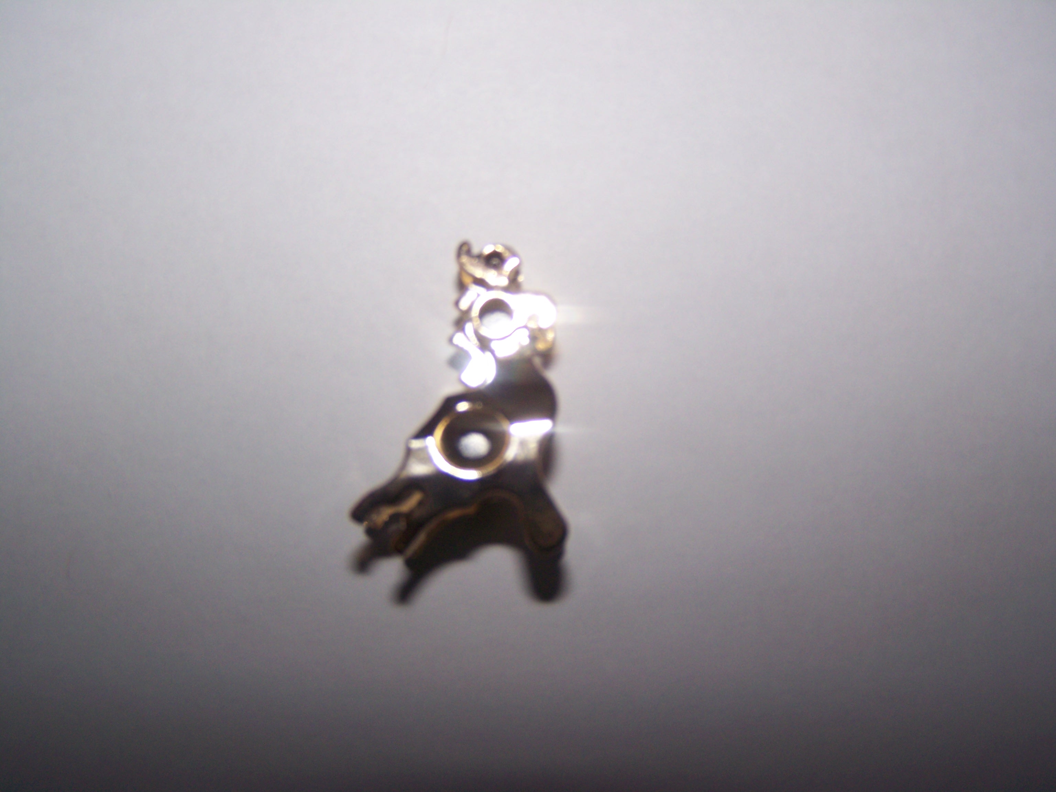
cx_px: 528
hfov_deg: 49.0
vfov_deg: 37.7
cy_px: 396
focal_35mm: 38
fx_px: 1159
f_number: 2.8
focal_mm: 6.3
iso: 80
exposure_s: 1/60
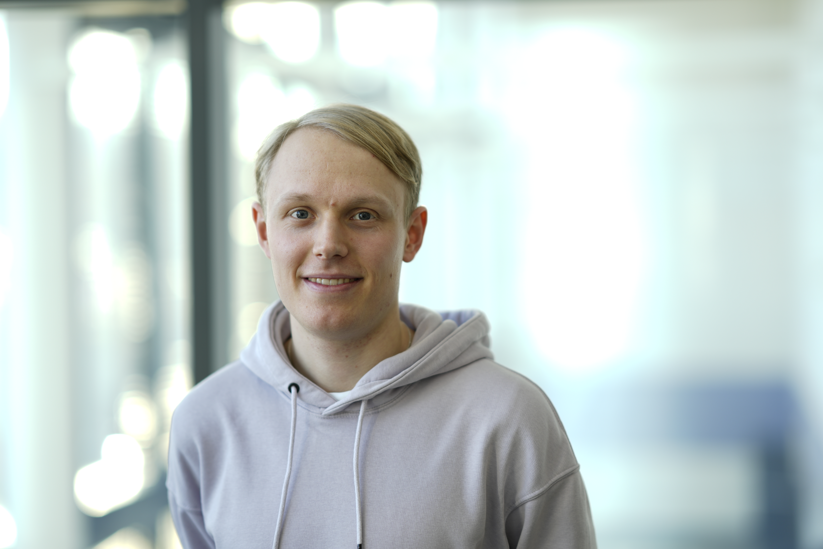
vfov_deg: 16.1
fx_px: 1943
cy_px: 274
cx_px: 412
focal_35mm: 85
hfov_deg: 23.9
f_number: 1.4
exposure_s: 1/160
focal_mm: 85
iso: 80
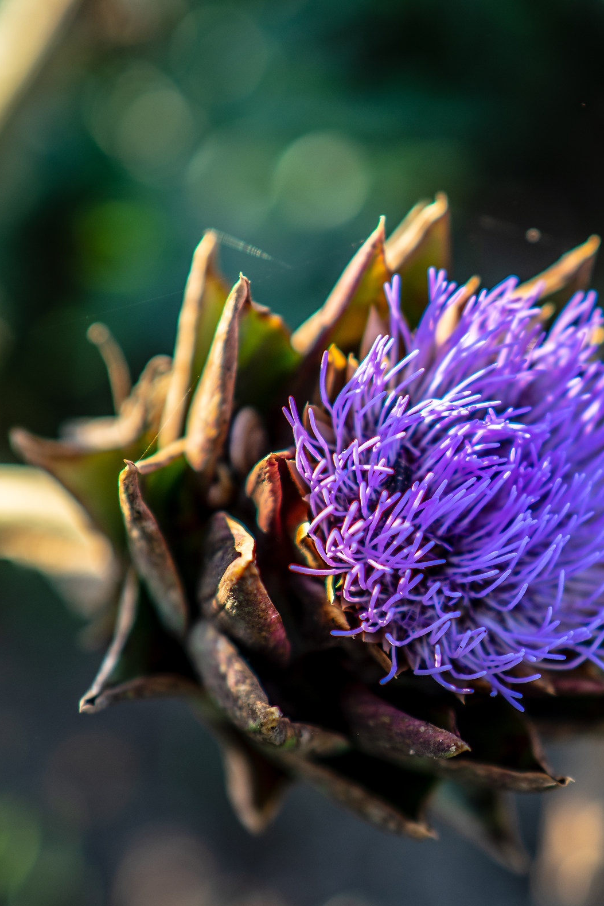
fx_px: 1912
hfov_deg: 17.8
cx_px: 502
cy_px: 454
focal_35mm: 76
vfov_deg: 26.6
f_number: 2
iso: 100
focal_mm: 50
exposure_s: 1/640
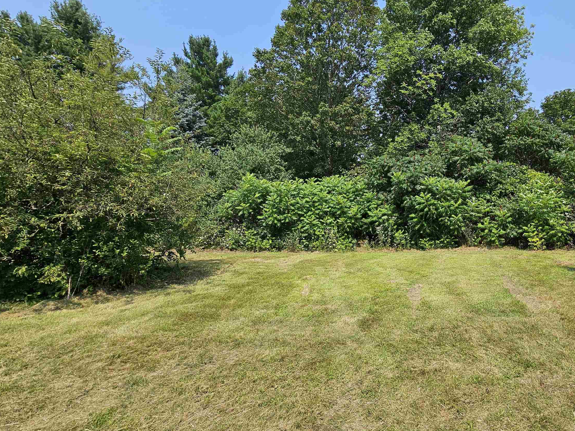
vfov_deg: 71.6
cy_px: 213
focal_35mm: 18
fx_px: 299
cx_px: 370
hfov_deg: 85.5
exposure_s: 1/2111
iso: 50
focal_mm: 2.2
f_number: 2.2
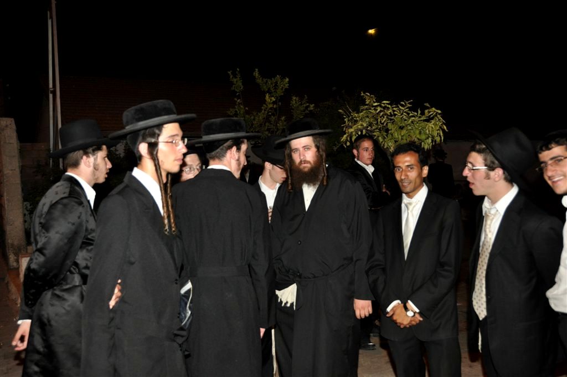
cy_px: 188
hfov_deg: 53.2
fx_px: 566
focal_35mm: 36
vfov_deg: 36.8
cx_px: 284
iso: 800
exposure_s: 1/60
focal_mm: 24
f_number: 4
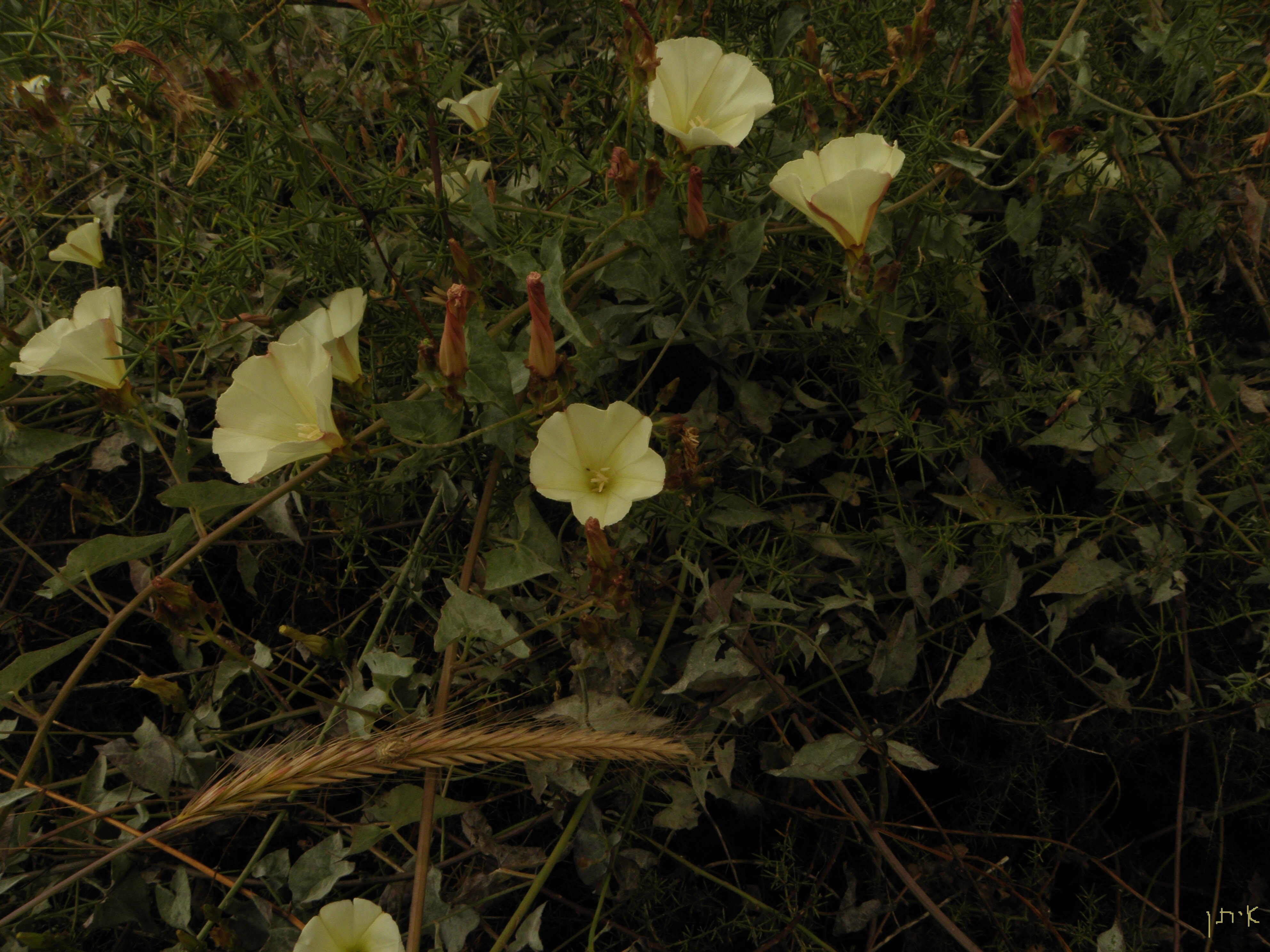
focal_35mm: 26
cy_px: 476
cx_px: 635
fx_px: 954
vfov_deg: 53.1
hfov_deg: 67.3
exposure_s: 1/200
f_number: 8
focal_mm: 4.6
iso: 64
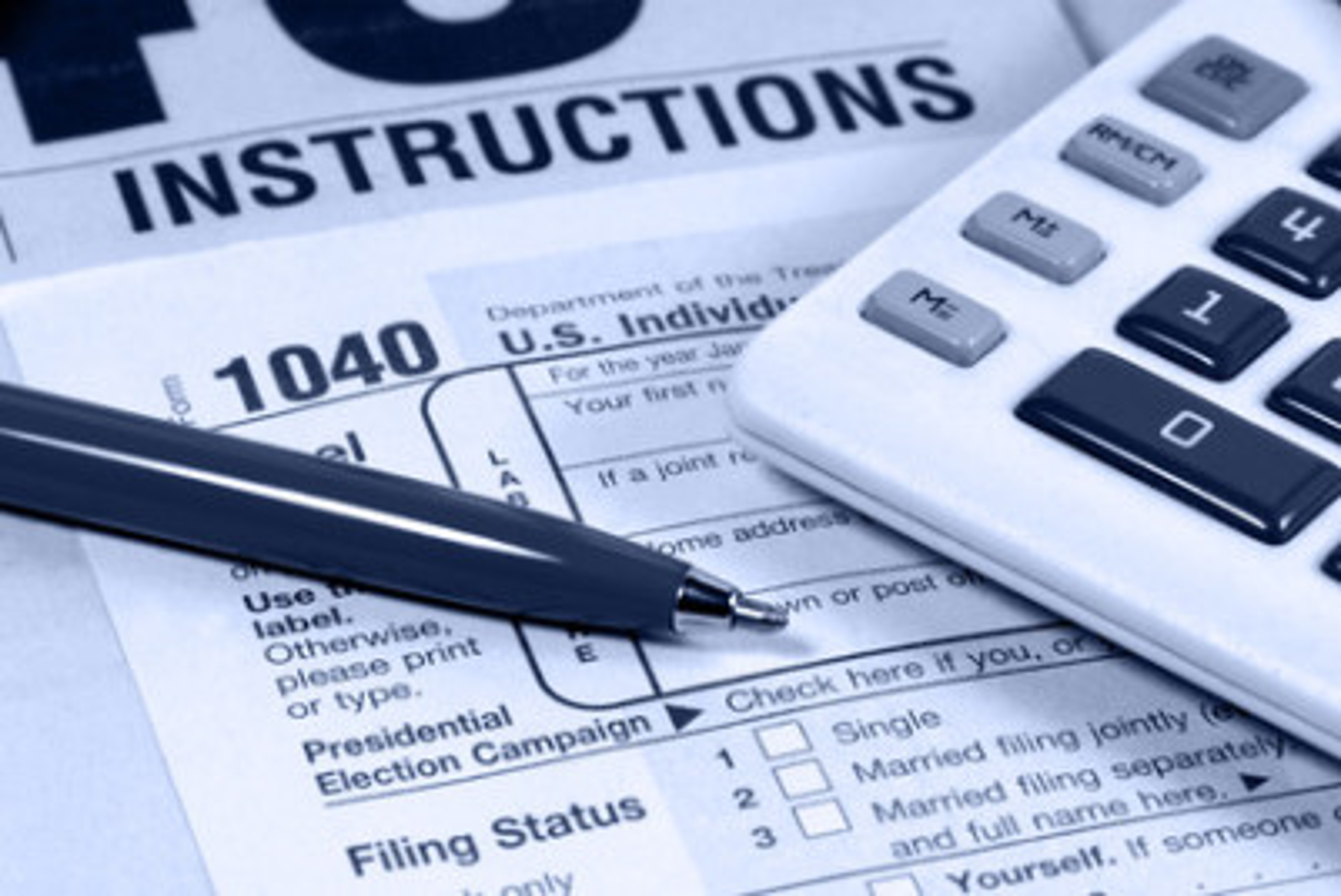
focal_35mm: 300
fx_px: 11183
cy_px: 448
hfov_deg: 6.9
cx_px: 670
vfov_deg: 4.6
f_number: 16
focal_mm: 200
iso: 100
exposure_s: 1/13
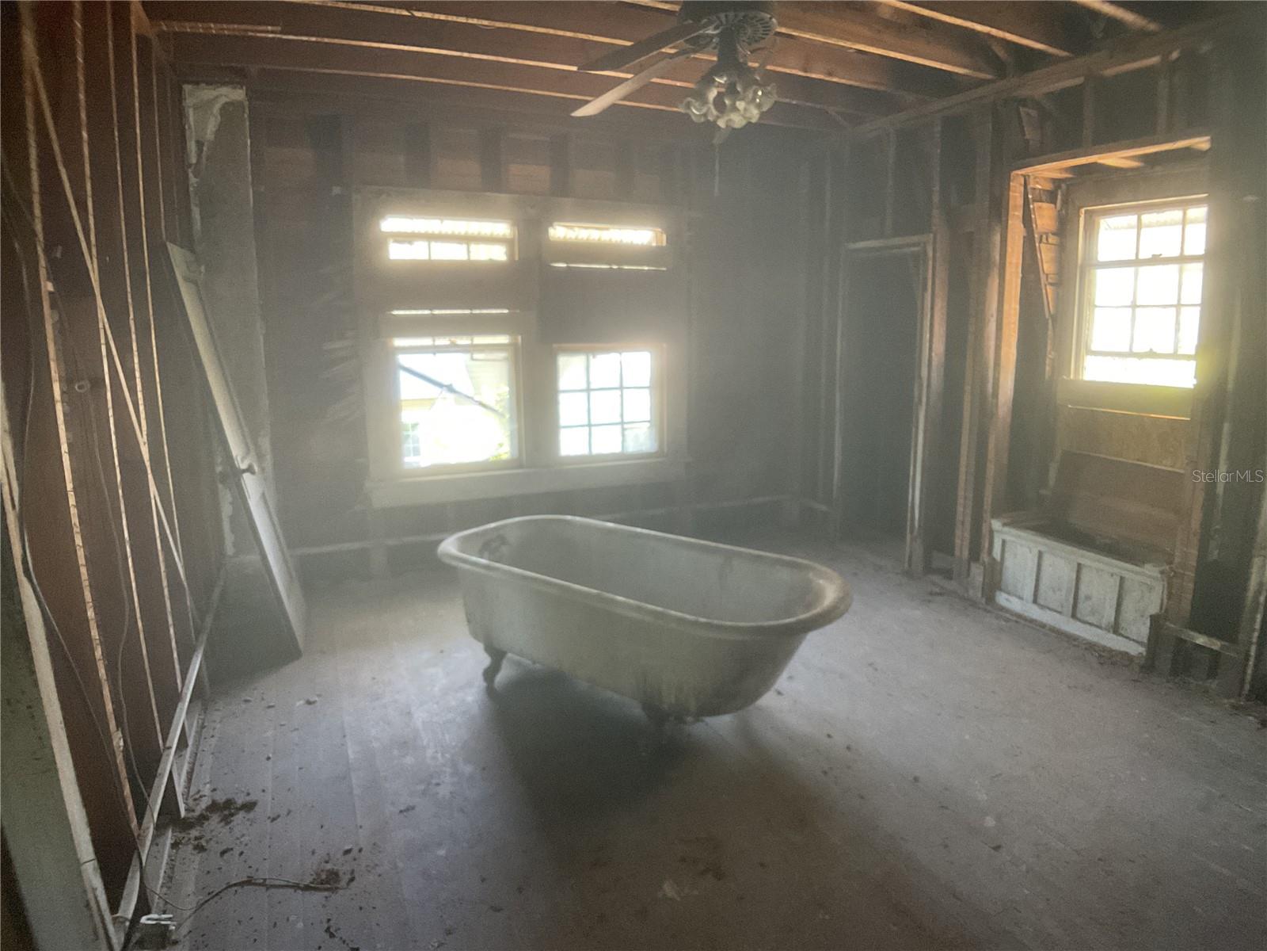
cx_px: 634
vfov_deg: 48.2
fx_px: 1061
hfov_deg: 61.7
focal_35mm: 29
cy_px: 476
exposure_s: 1/60
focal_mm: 3
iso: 200
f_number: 1.8
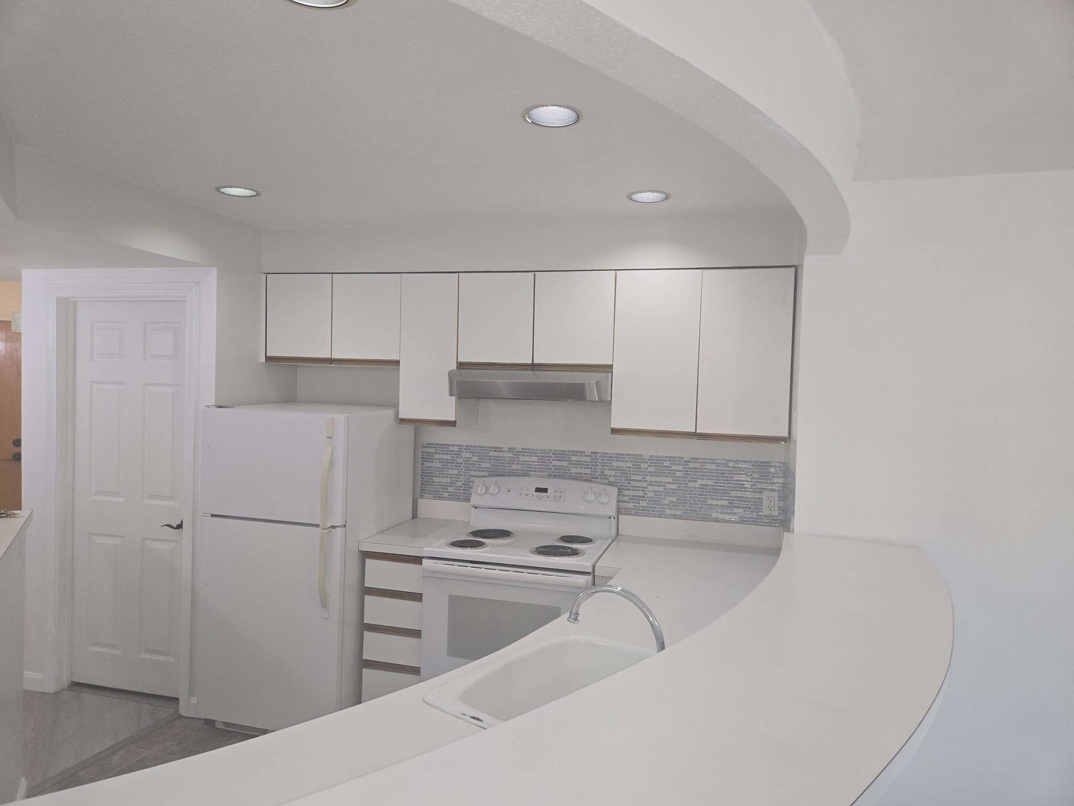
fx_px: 714
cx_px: 537
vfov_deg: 58.9
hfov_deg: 73.9
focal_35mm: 23
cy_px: 403
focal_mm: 5.4
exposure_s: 1/60
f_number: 1.8
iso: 100
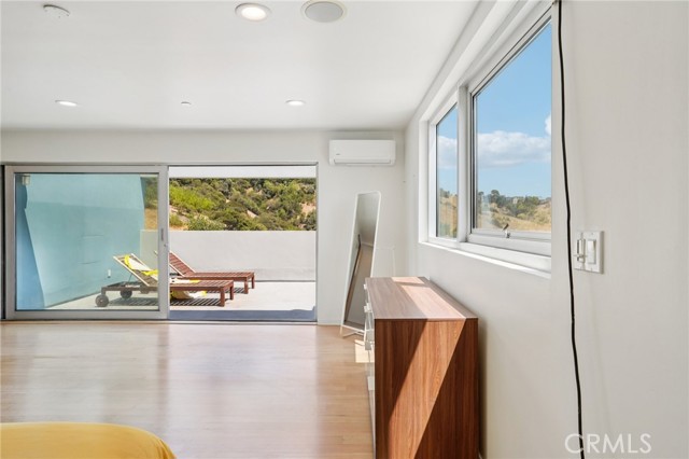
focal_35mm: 20
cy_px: 230
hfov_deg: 84.0
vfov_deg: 61.9
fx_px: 383
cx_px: 344
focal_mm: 20
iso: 400
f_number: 8
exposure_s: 1/320
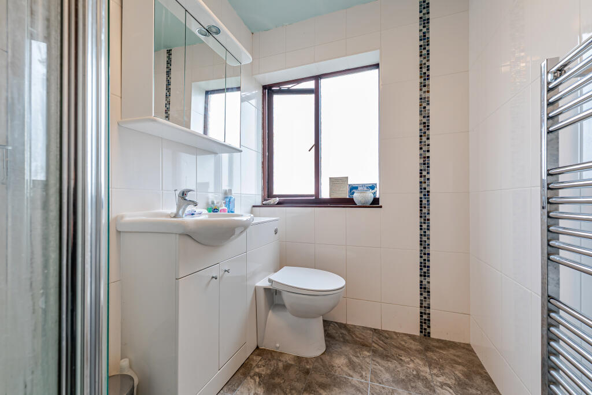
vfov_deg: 81.3
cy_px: 198
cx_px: 296
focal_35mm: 14
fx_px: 230
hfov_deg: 104.2
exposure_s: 1/2.5
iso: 320
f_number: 8
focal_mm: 14
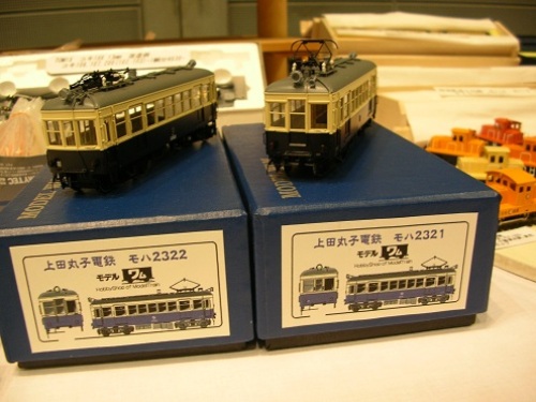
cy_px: 201
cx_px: 268
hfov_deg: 52.6
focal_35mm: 35
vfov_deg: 40.7
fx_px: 542
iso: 50
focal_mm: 5.8
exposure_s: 1/10.2
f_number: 2.8
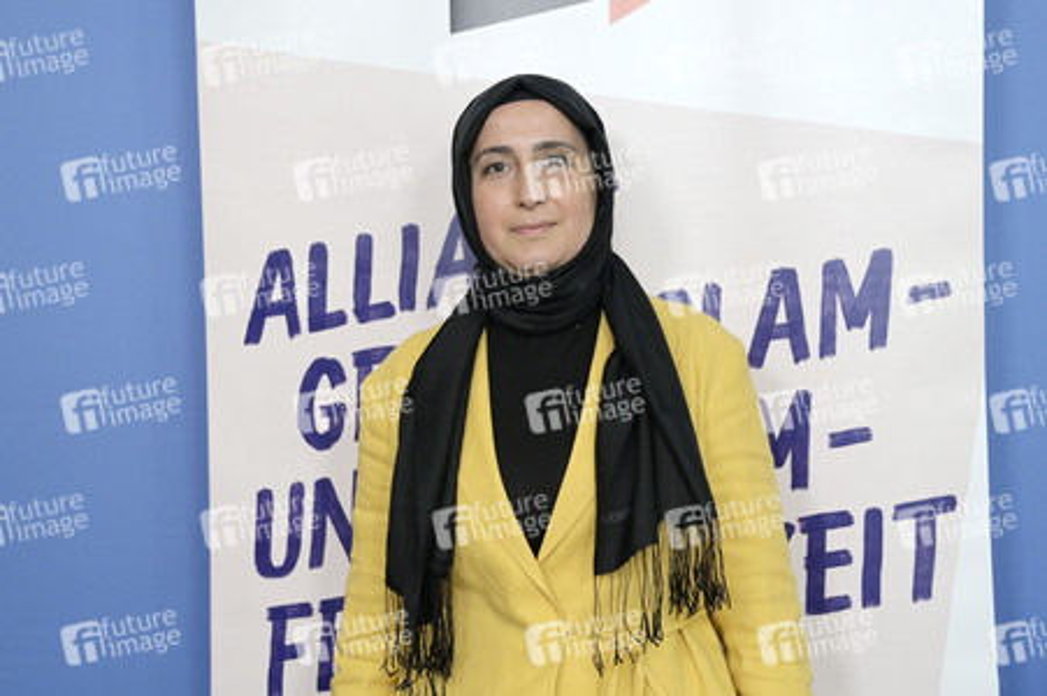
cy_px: 348
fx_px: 1337
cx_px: 524
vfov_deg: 29.2
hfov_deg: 42.8
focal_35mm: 46
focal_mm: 46
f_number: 4
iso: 4000
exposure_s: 1/2000
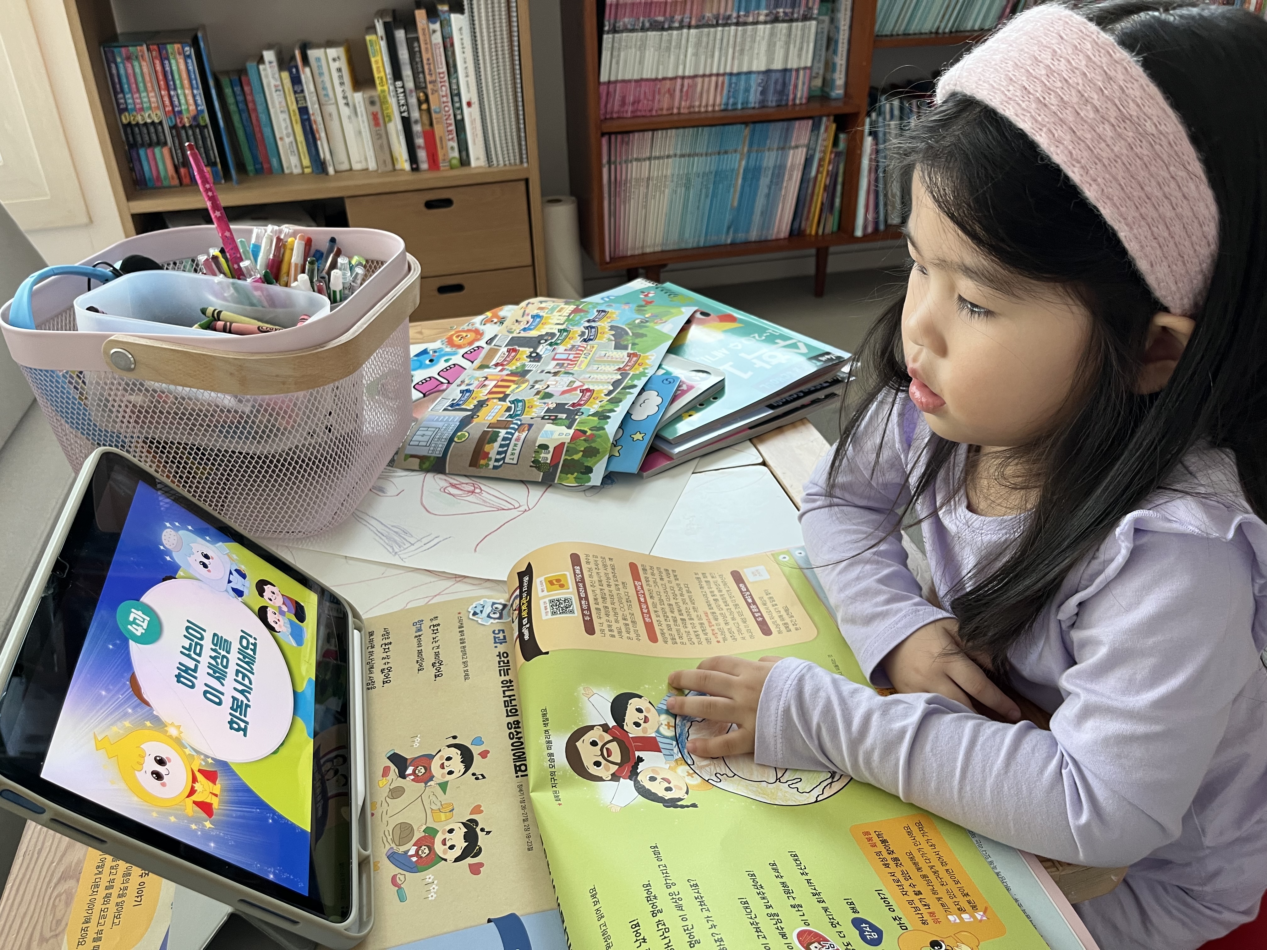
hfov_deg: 67.3
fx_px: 952
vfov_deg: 53.1
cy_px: 475
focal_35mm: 26
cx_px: 634
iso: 125
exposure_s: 1/78
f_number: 1.6
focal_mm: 5.1
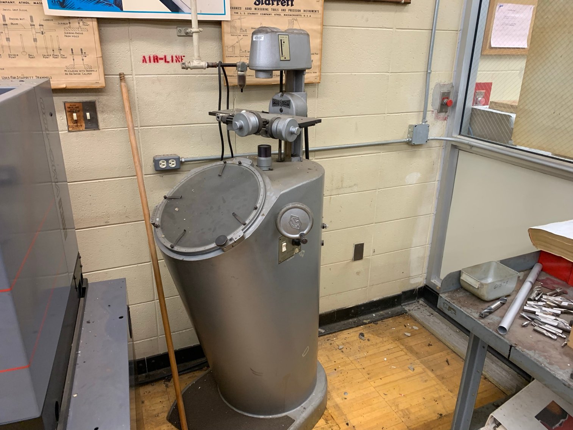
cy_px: 215
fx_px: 430
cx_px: 286
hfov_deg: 67.3
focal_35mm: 26
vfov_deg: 53.1
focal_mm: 4.25
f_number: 1.8
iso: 200
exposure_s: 1/60
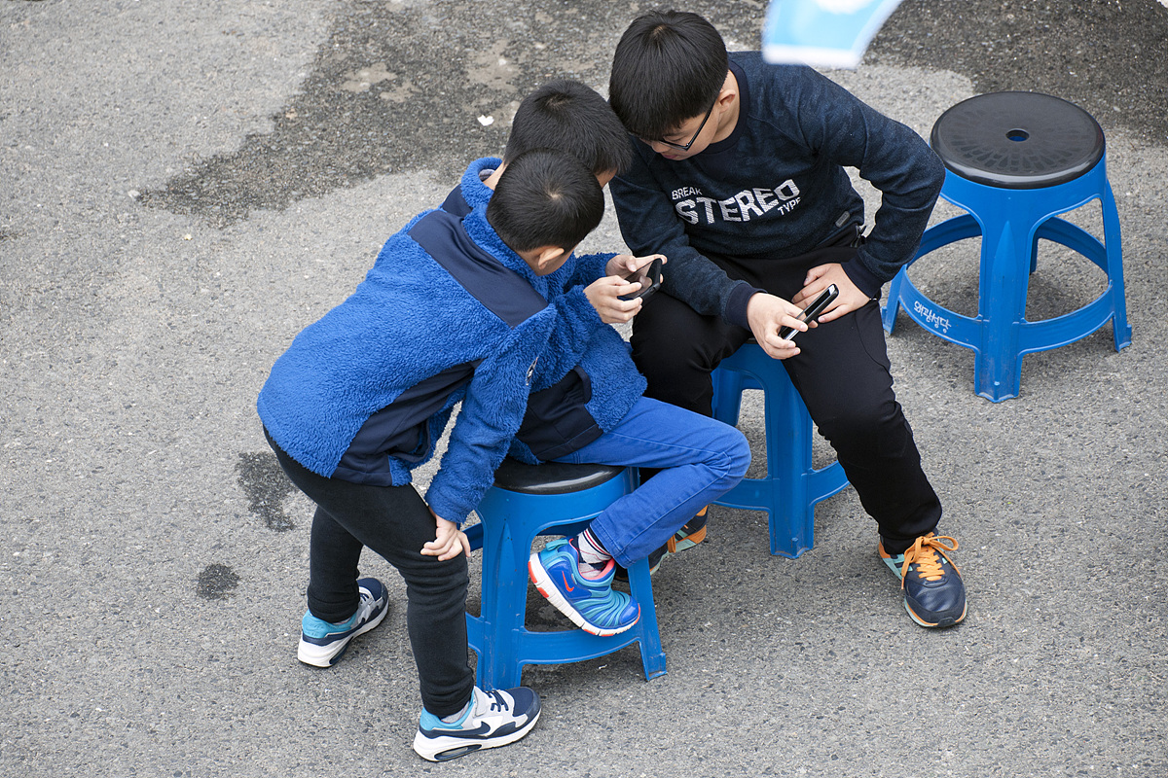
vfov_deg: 5.7
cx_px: 584
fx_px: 7786
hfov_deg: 8.6
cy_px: 389
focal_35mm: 240
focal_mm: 240
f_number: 6
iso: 400
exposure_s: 1/160
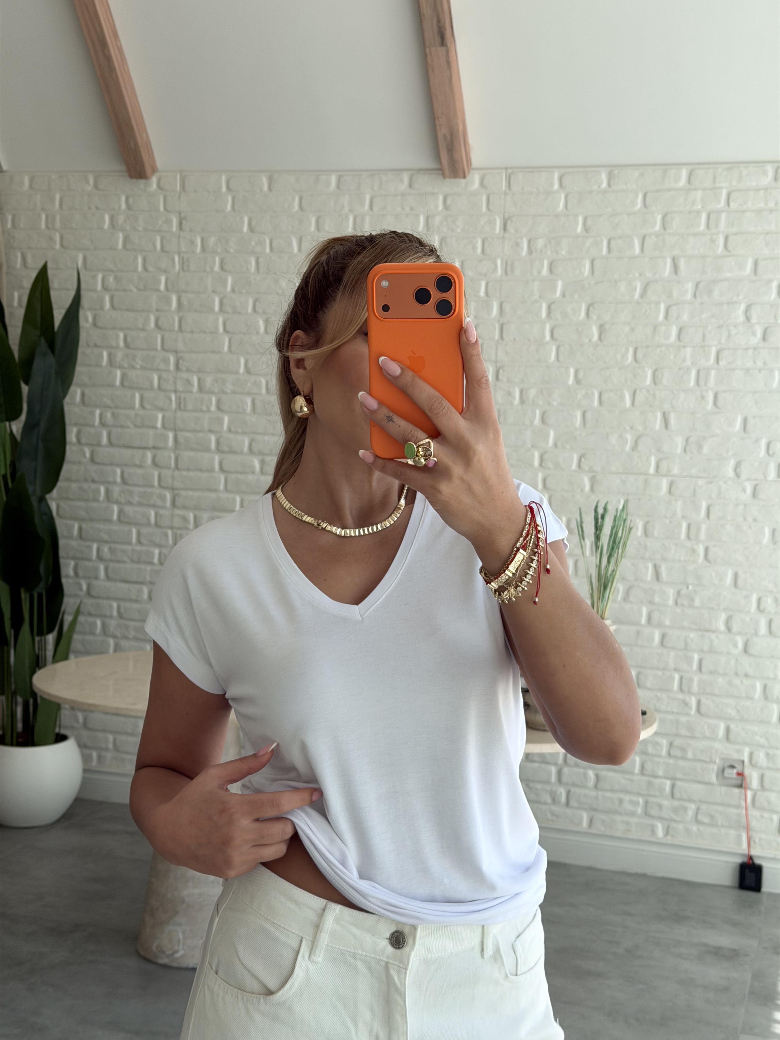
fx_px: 1442
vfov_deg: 39.7
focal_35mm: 48
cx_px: 390
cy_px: 520
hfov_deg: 30.3
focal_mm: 6.76
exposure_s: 1/794
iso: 64
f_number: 1.78
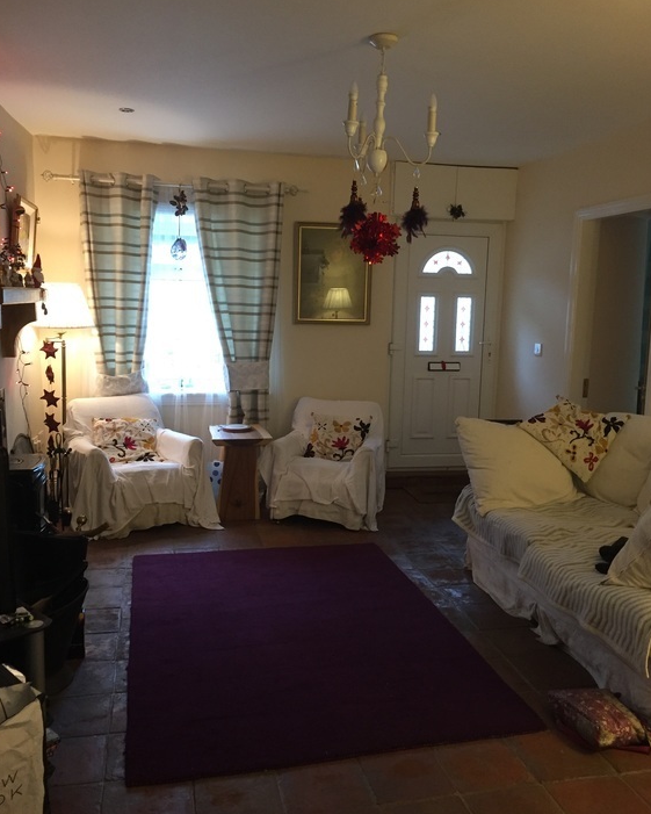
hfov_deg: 47.1
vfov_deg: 57.2
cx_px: 321
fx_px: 746
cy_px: 415
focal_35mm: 31
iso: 200
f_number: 2.2
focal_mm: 4.15
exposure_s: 1/33
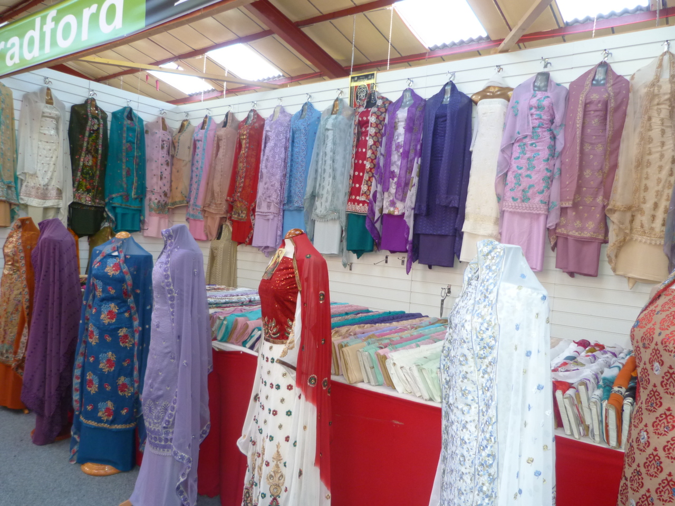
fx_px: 487
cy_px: 253
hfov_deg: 69.4
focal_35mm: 25
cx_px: 338
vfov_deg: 54.9
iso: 160
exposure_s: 1/60
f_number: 2.8
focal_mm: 4.5
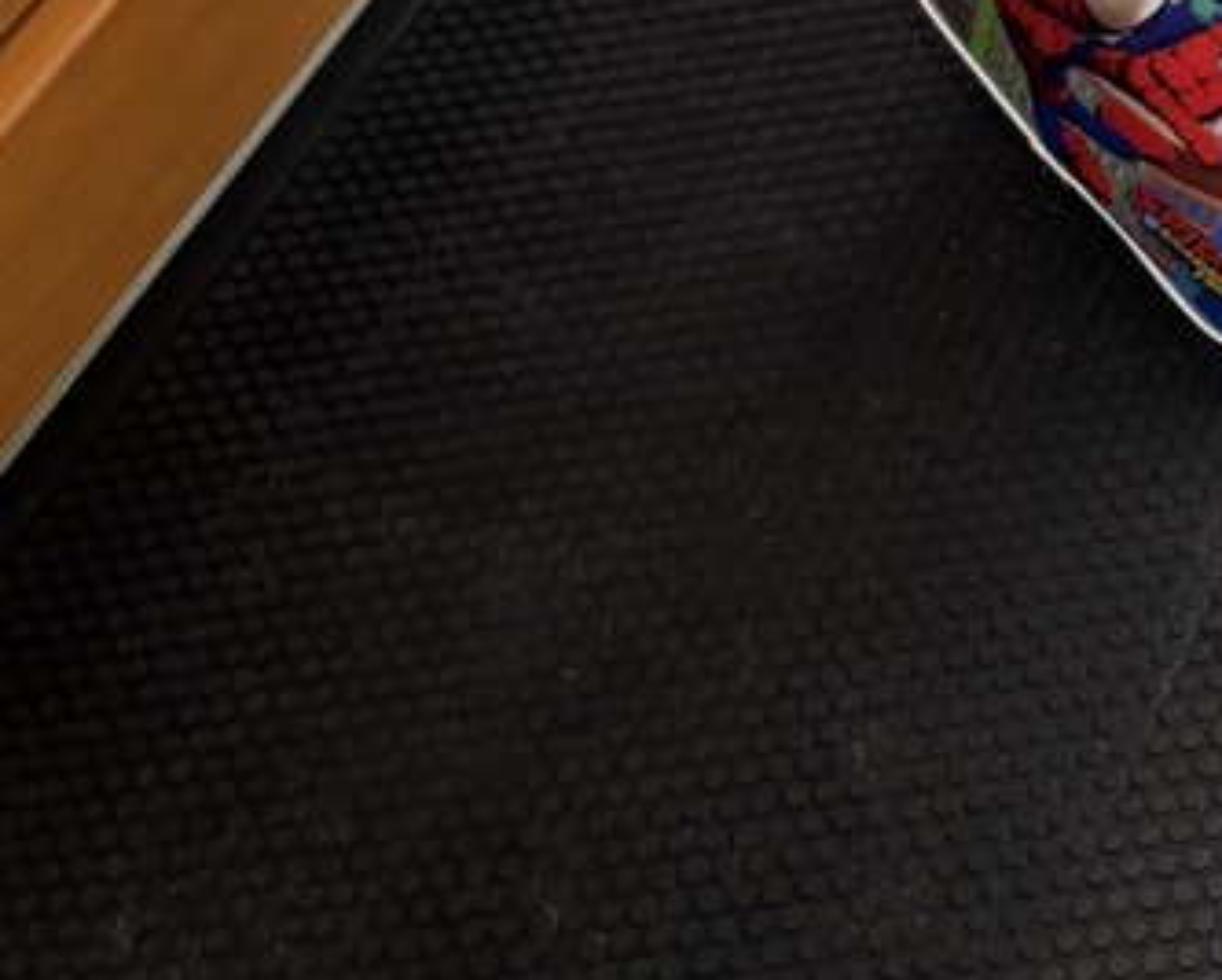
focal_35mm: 78
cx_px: 1321
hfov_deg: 23.1
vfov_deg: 17.4
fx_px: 2823
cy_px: -569
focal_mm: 5.96
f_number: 1.6
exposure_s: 1/54
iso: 125
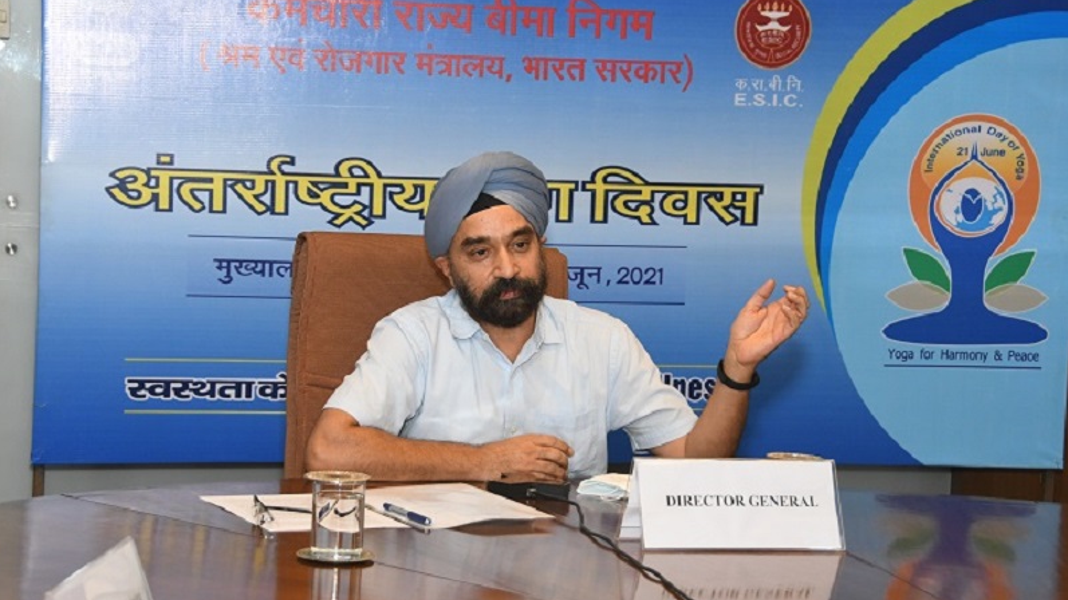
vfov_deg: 14.7
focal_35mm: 82
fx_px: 2322
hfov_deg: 25.9
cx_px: 535
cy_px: 277
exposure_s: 1/125
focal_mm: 52
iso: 1600
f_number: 6.3
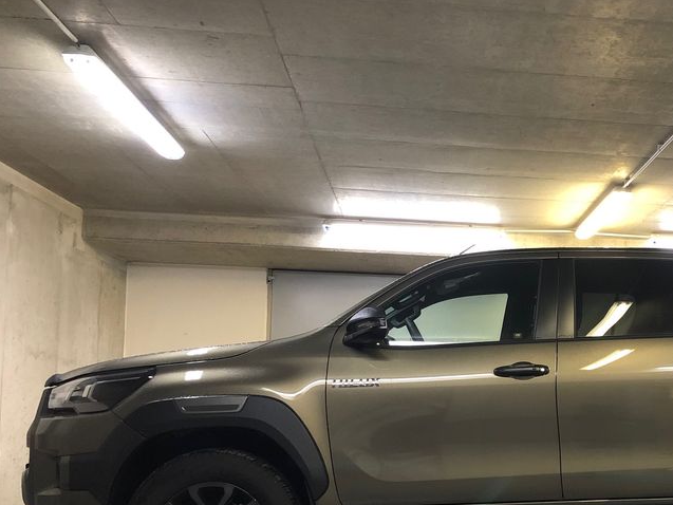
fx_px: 875
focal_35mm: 45
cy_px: 361
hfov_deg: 40.4
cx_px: 537
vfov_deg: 31.8
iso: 100
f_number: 1.8
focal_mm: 4
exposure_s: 1/17
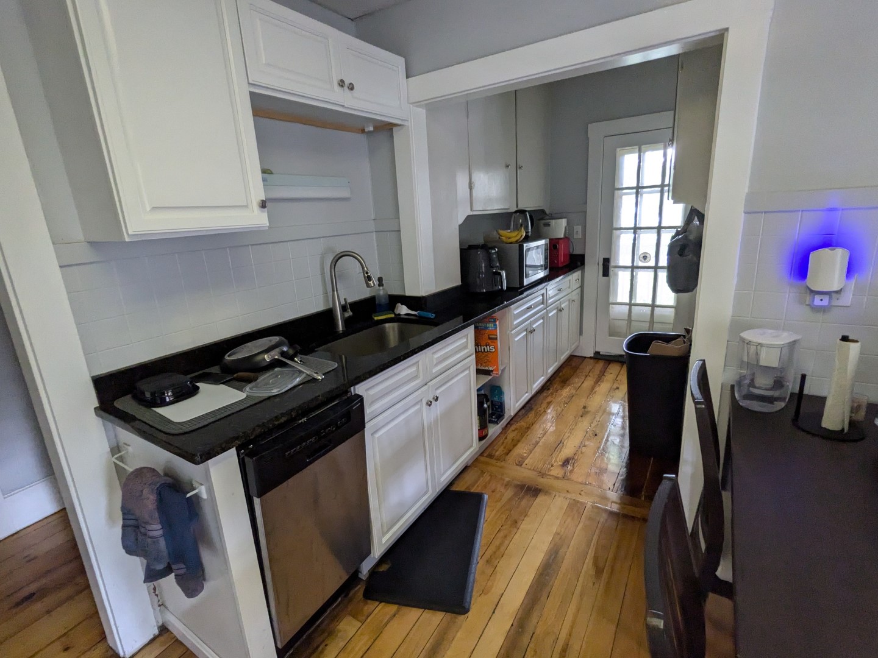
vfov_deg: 78.1
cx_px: 439
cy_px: 329
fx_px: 406
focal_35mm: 16
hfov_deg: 94.5
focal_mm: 2.22
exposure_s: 1/60
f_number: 2.2
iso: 565
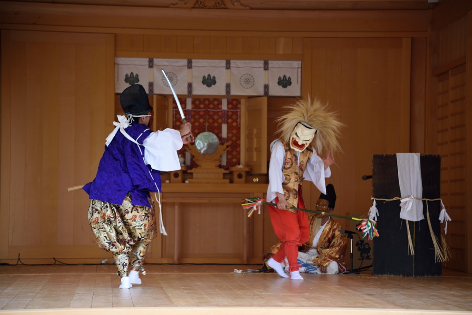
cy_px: 158
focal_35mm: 120
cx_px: 236
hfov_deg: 17.1
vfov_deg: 11.4
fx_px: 1573
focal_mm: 120
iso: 160
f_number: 4
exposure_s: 1/125
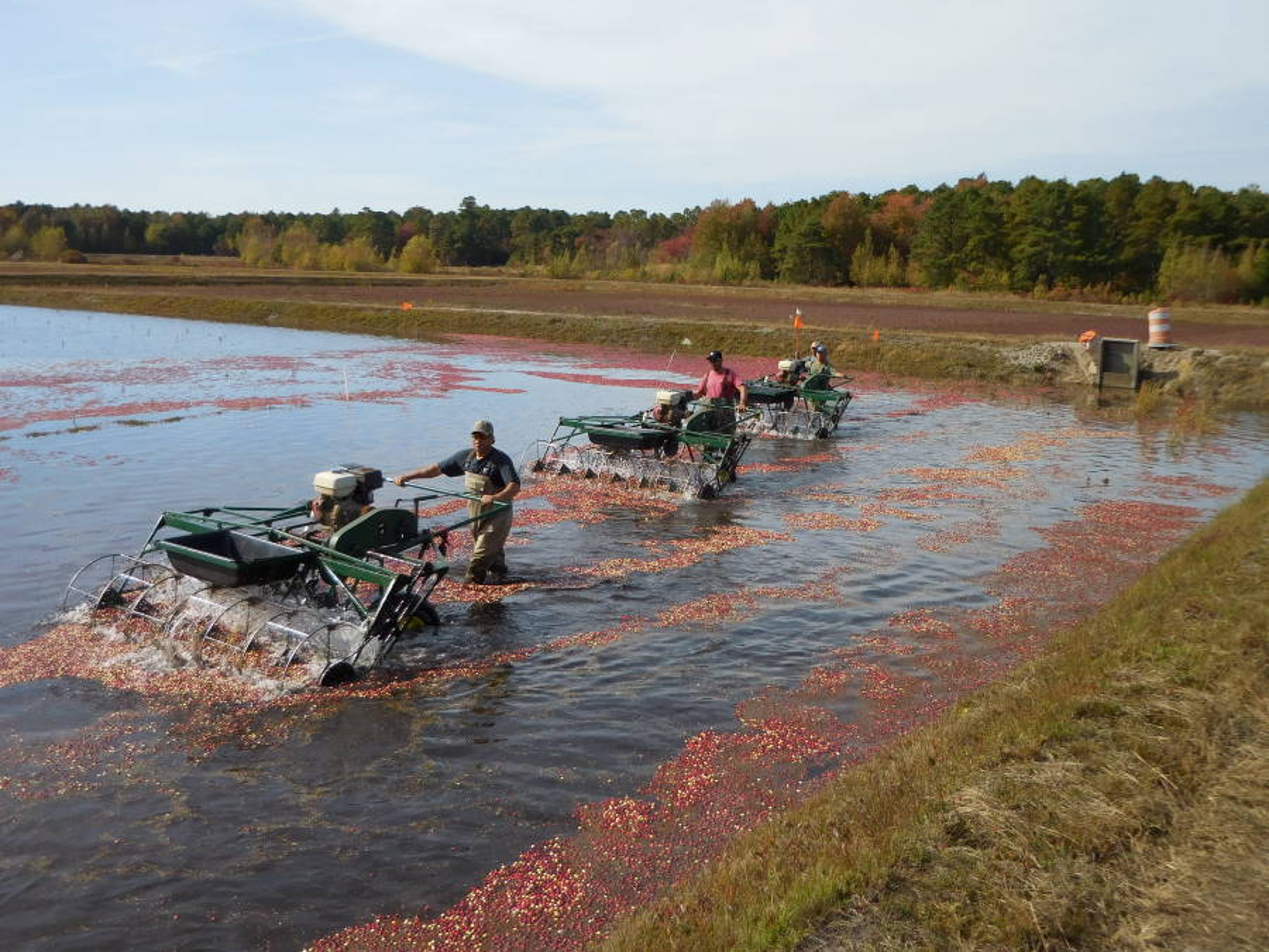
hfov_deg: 55.4
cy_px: 476
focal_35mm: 33
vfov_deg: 42.9
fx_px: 1210
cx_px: 634
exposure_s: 1/1000
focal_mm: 5.9
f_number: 3.7
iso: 125
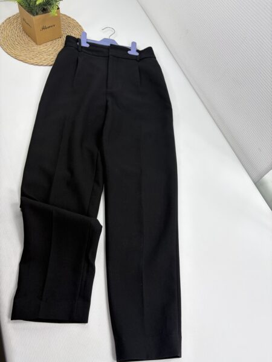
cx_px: 136
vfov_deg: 67.3
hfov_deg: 53.1
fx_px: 272
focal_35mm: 26
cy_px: 181
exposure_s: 1/261
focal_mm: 5.96
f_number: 1.6
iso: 40
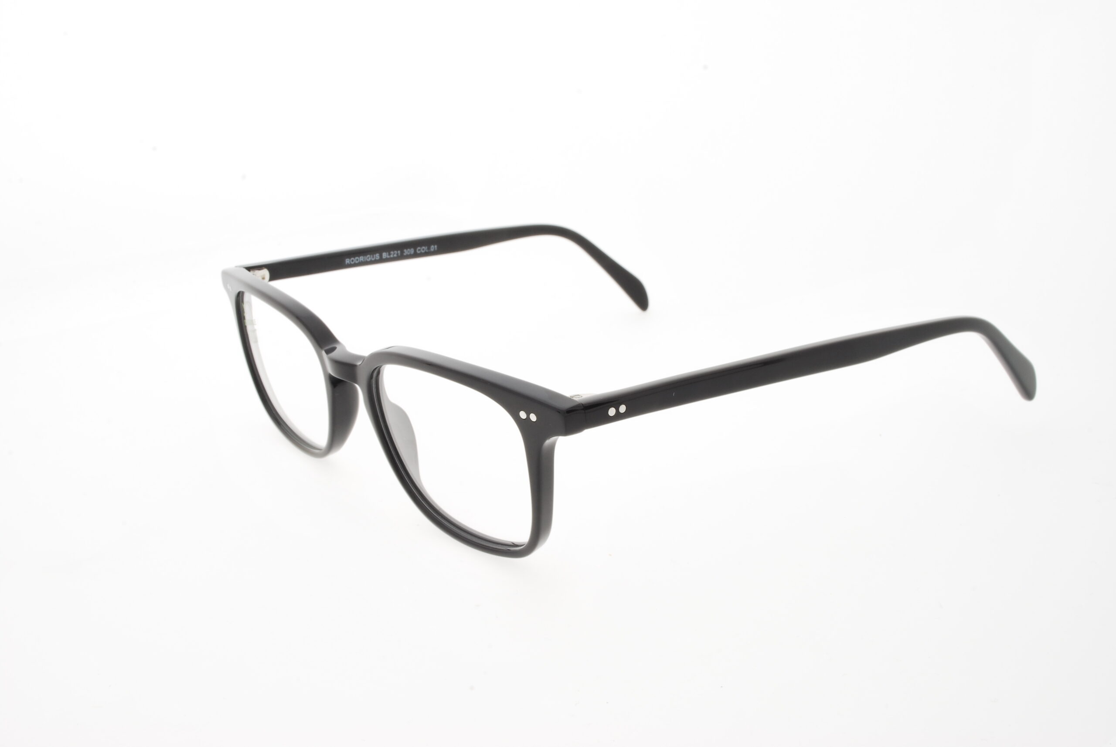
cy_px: 374
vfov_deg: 32.0
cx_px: 558
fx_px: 1304
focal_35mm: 42
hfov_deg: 46.3
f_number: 20
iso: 100
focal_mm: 28
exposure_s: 1/13
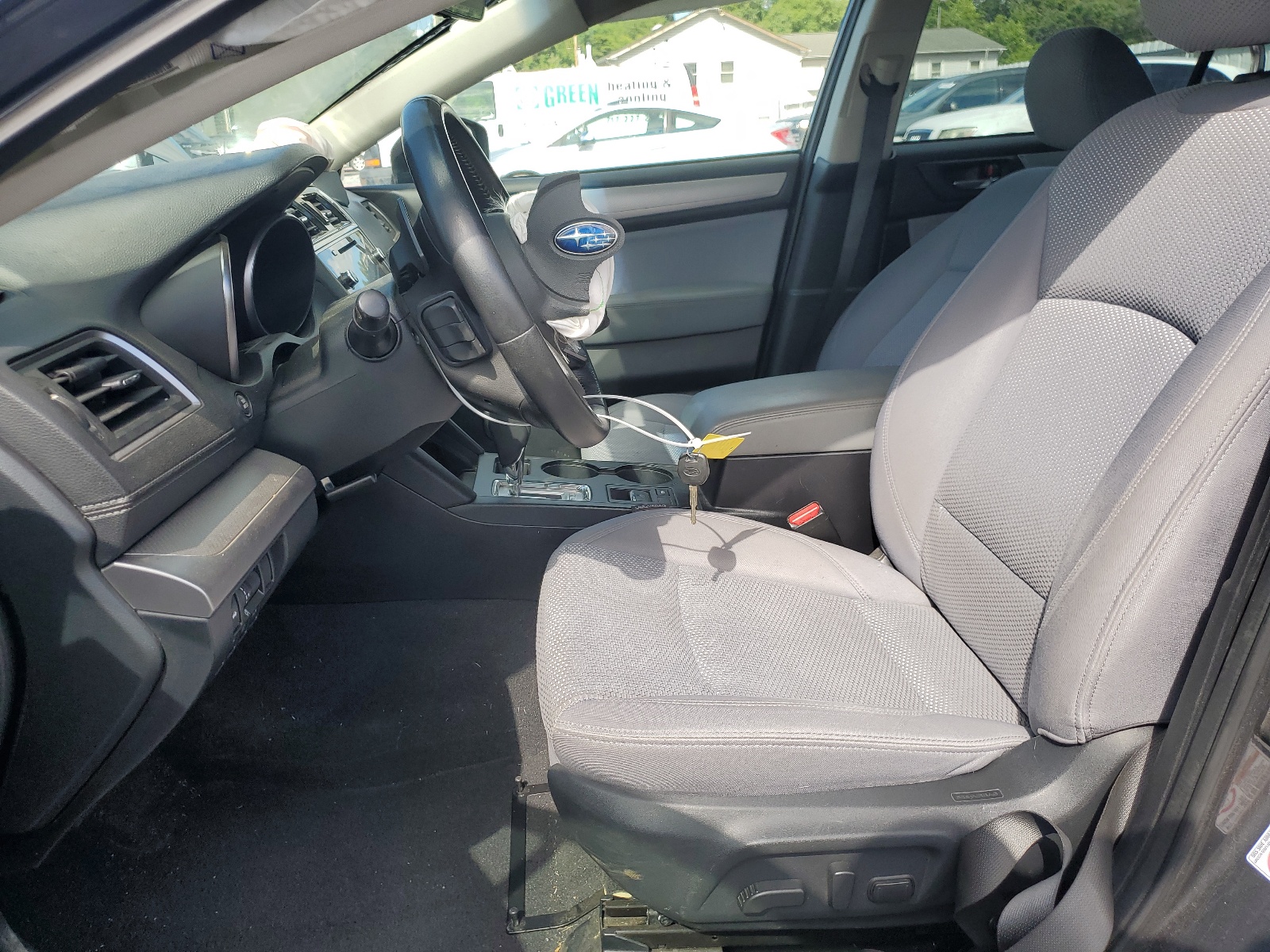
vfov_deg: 53.1
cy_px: 476
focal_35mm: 26
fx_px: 954
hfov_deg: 67.3
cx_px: 635
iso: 50
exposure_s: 1/833
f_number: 1.5
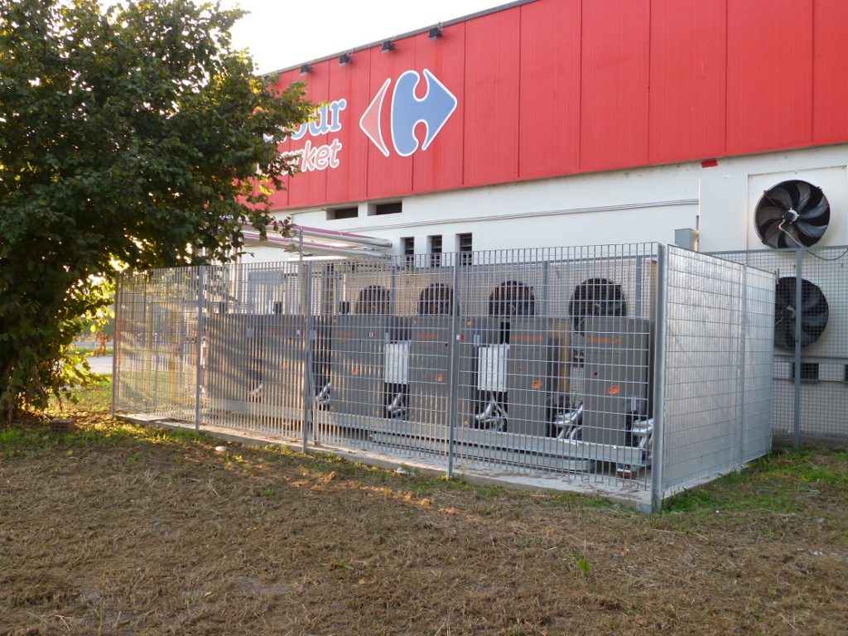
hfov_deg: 56.8
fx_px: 784
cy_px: 318
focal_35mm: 32
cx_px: 424
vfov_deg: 44.2
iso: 100
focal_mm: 5.7
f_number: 2.9
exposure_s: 1/100
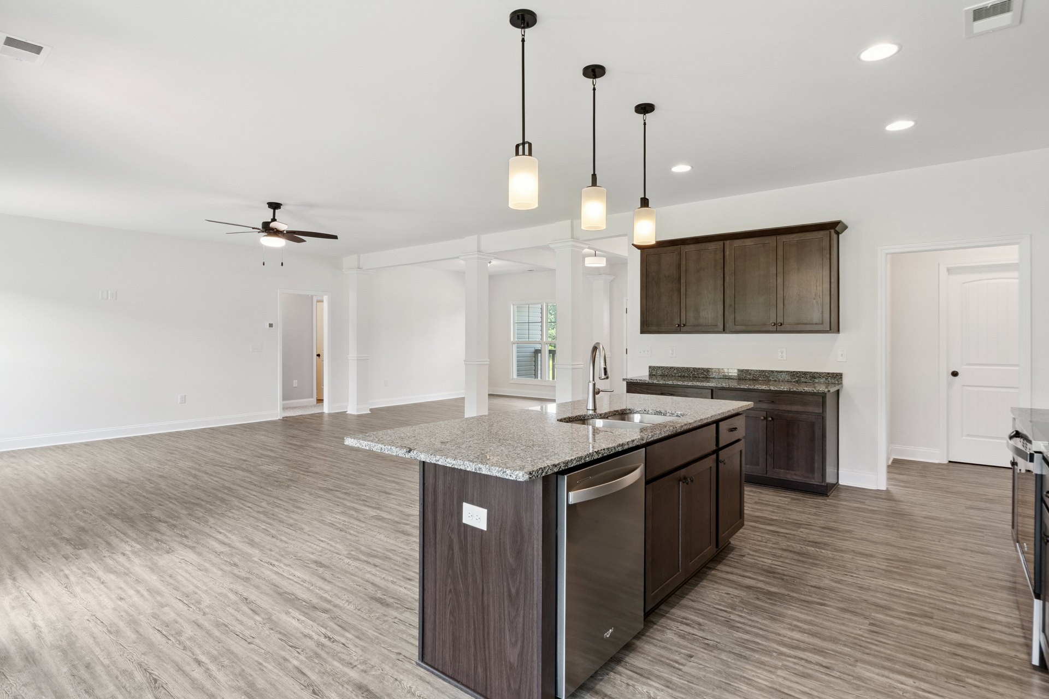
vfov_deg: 61.9
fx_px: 583
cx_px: 524
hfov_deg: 84.0
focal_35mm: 20
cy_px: 350
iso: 250
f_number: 9
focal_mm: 13.5
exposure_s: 1/15
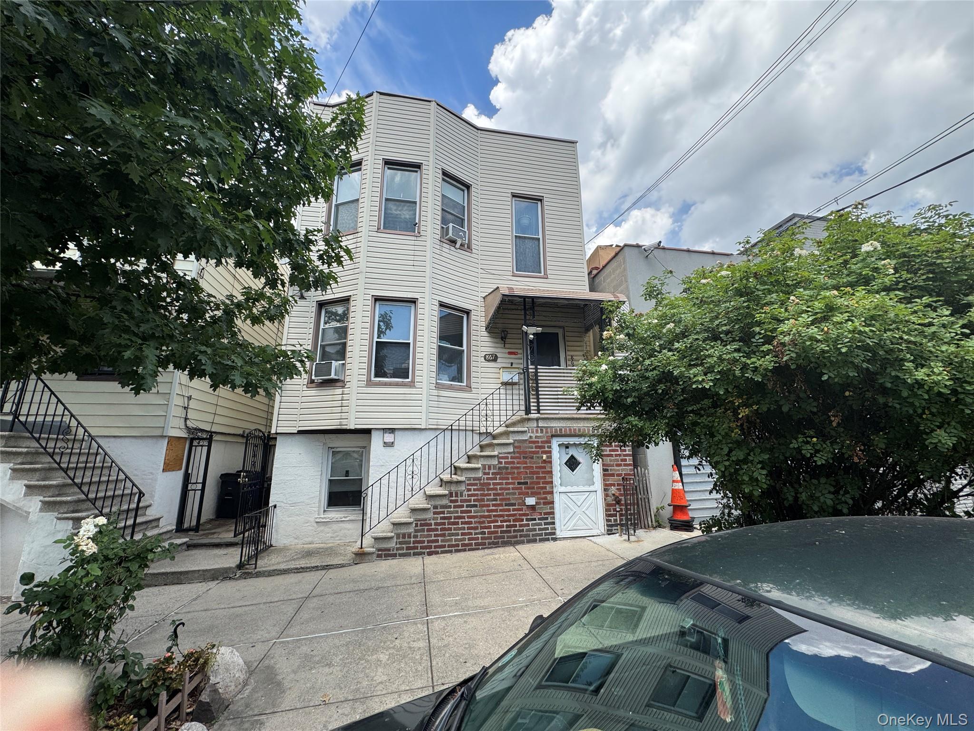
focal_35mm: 14
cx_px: 487
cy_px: 366
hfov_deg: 102.1
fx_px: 394
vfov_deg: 85.7
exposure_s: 1/734
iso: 40
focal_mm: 2.22
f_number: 2.2
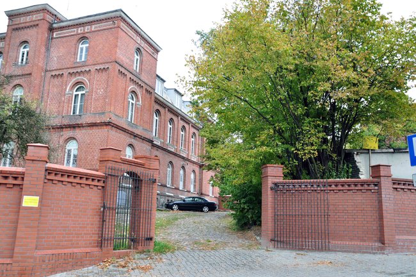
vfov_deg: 39.9
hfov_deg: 57.3
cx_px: 208
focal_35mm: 33
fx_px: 381
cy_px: 138
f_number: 8
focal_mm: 22
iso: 200
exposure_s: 1/60
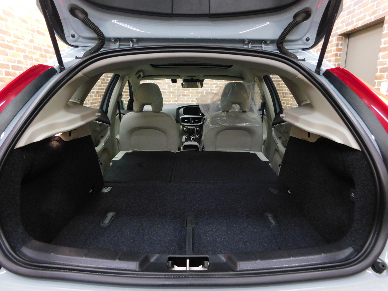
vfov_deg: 58.9
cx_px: 194
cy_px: 146
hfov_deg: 73.9
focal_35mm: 23
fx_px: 258
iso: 400
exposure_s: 1/20
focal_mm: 4
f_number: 3
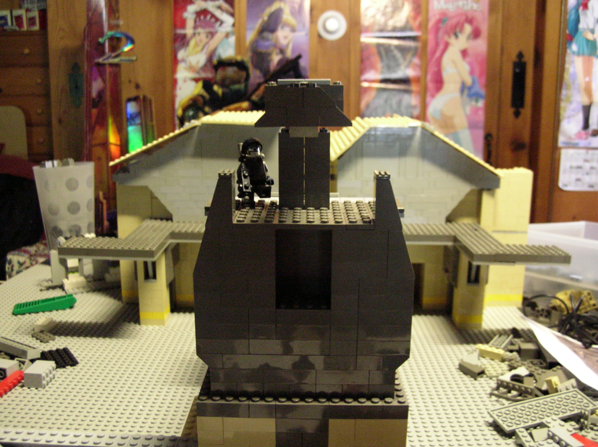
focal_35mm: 36
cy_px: 224
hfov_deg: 51.4
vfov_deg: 39.6
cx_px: 299
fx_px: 621
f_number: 2.7
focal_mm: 6
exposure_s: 1/3.3
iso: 300
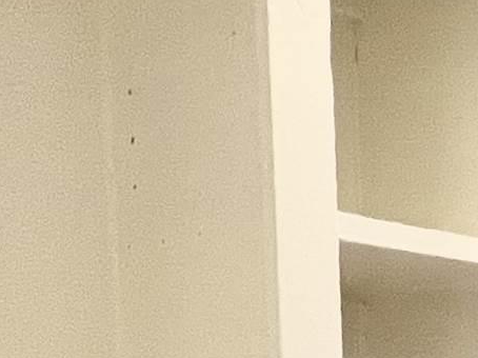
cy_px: 631
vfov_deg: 14.8
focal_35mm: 88
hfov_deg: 15.9
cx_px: 1025
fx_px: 1215
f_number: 1.8
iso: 250
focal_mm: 1.57
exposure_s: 1/60
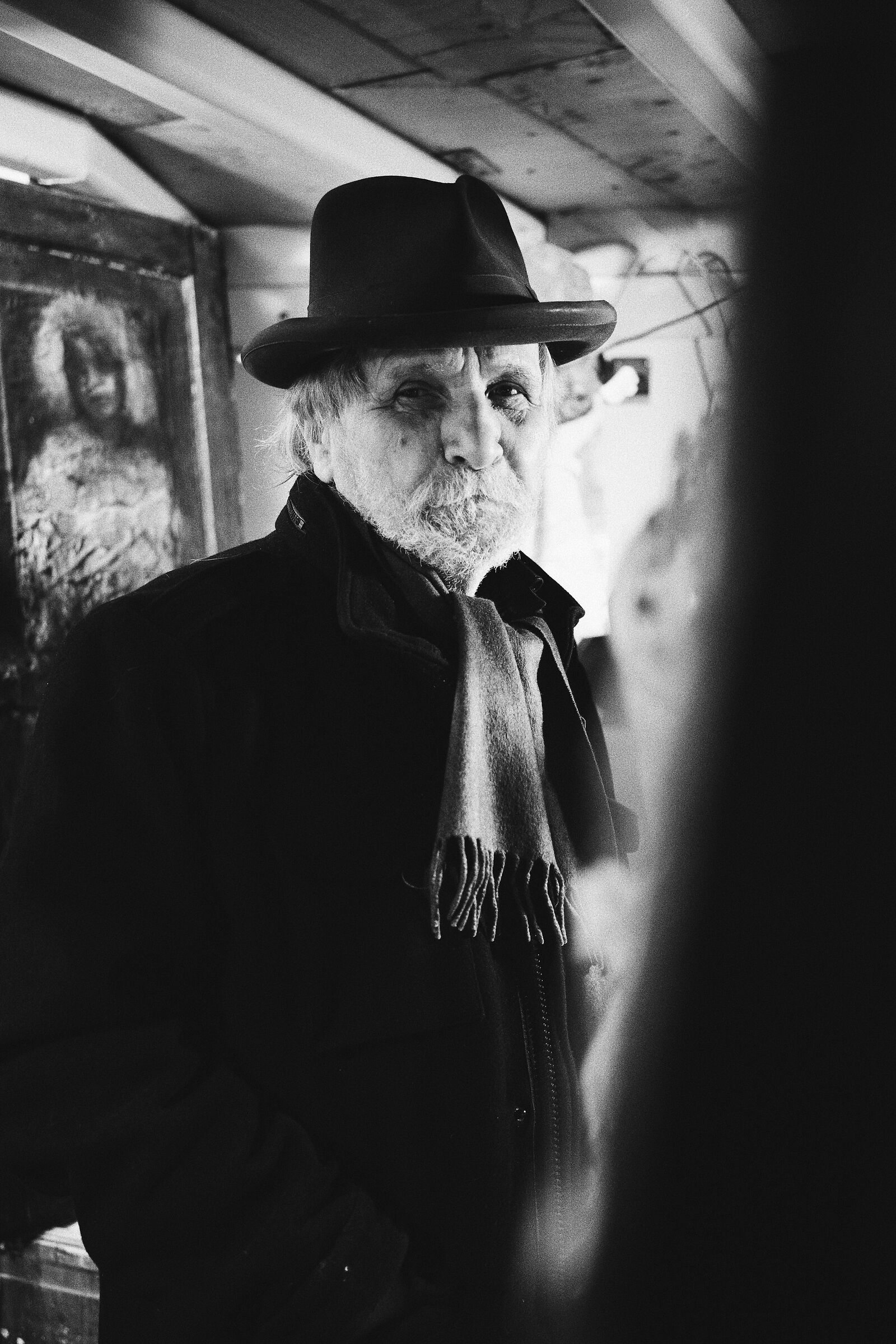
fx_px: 1307
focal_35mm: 35
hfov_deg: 37.9
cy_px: 672
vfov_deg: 54.4
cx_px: 448
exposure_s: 1/60
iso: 5000
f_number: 2.8
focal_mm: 35
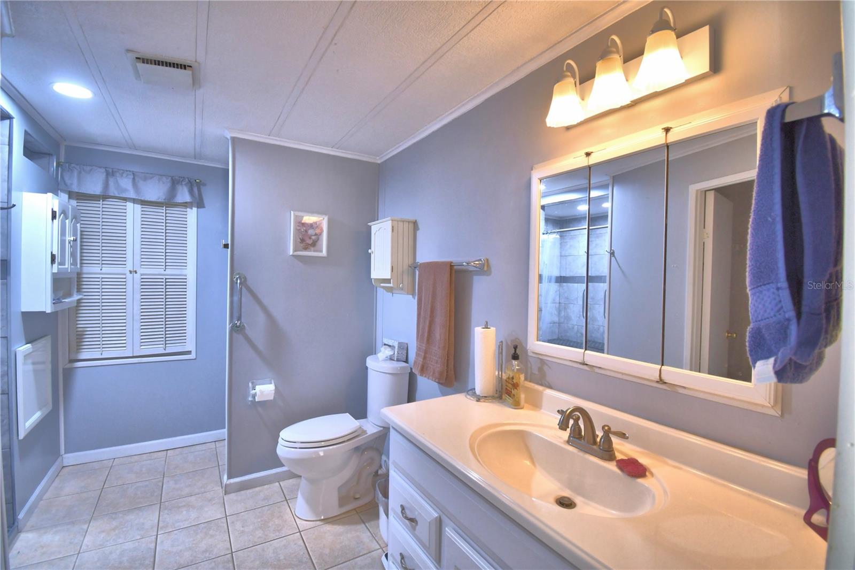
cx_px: 428
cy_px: 285
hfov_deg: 100.4
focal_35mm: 15
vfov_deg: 77.3
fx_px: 356
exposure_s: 1/30
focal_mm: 10
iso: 450
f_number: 4.5
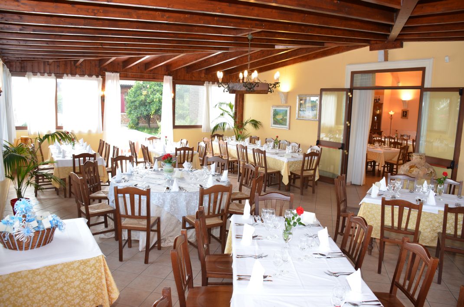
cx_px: 232
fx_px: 347
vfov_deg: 47.7
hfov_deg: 67.5
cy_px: 154
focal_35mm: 27
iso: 500
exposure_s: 1/125
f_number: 4.5
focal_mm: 18
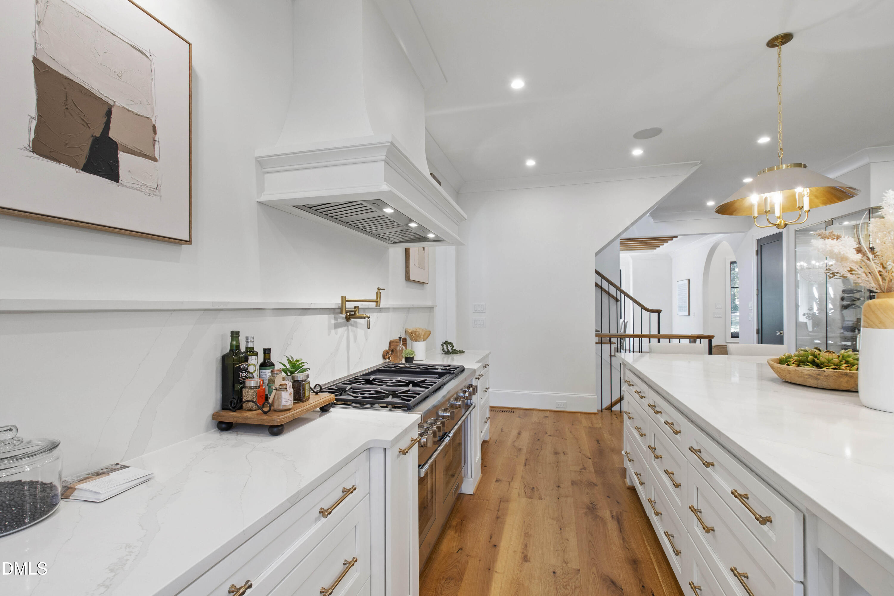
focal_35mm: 15
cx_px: 447
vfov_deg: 77.3
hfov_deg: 100.4
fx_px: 372
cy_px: 298
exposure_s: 1/4
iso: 100
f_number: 8
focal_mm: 10
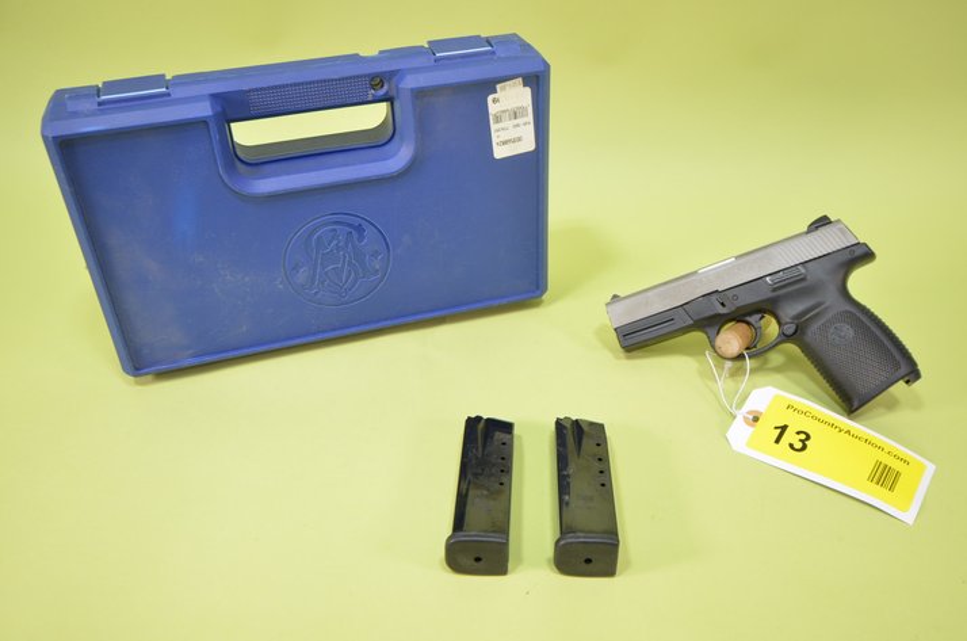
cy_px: 320
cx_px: 484
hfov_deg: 57.3
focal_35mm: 33
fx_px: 885
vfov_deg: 39.8
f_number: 5
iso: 500
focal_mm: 22
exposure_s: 1/125
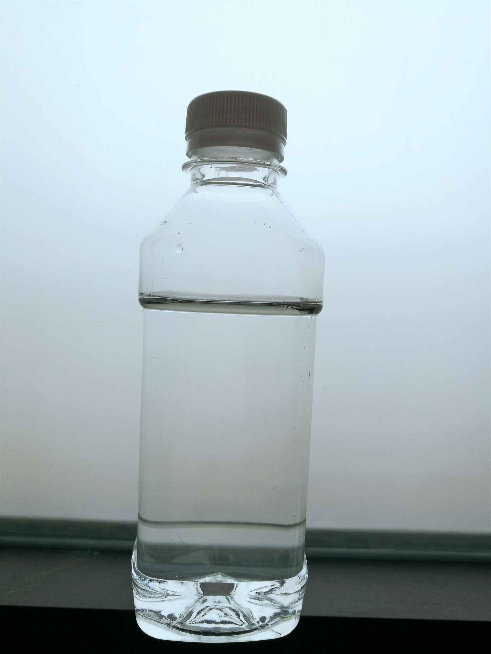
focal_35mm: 27
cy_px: 327
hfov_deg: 51.4
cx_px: 246
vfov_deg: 65.3
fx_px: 511
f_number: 2.2
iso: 50
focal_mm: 4.5
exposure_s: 1/515
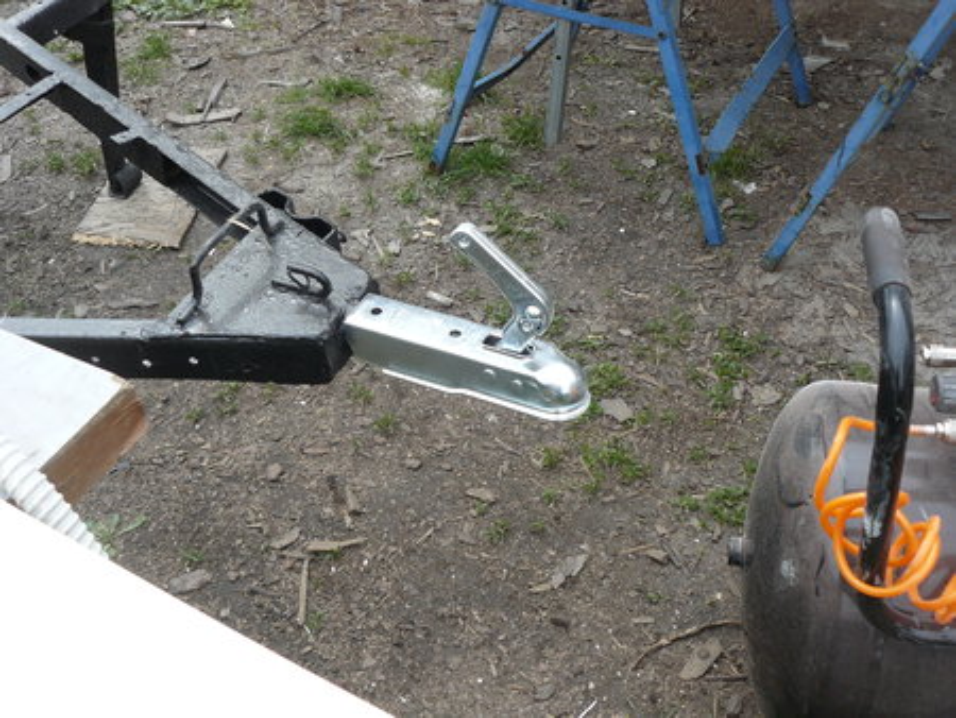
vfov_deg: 34.4
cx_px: 478
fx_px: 1161
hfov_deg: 44.8
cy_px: 359
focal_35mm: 42
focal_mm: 7
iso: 100
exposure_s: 1/200
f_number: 4
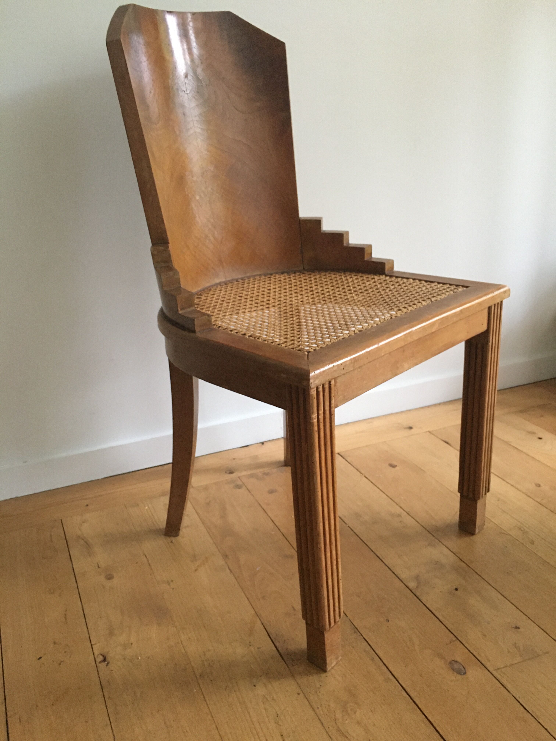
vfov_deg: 61.7
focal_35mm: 29
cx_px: 278
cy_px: 370
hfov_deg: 48.2
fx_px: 621
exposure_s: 1/20
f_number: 2.2
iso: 200
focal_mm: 4.15
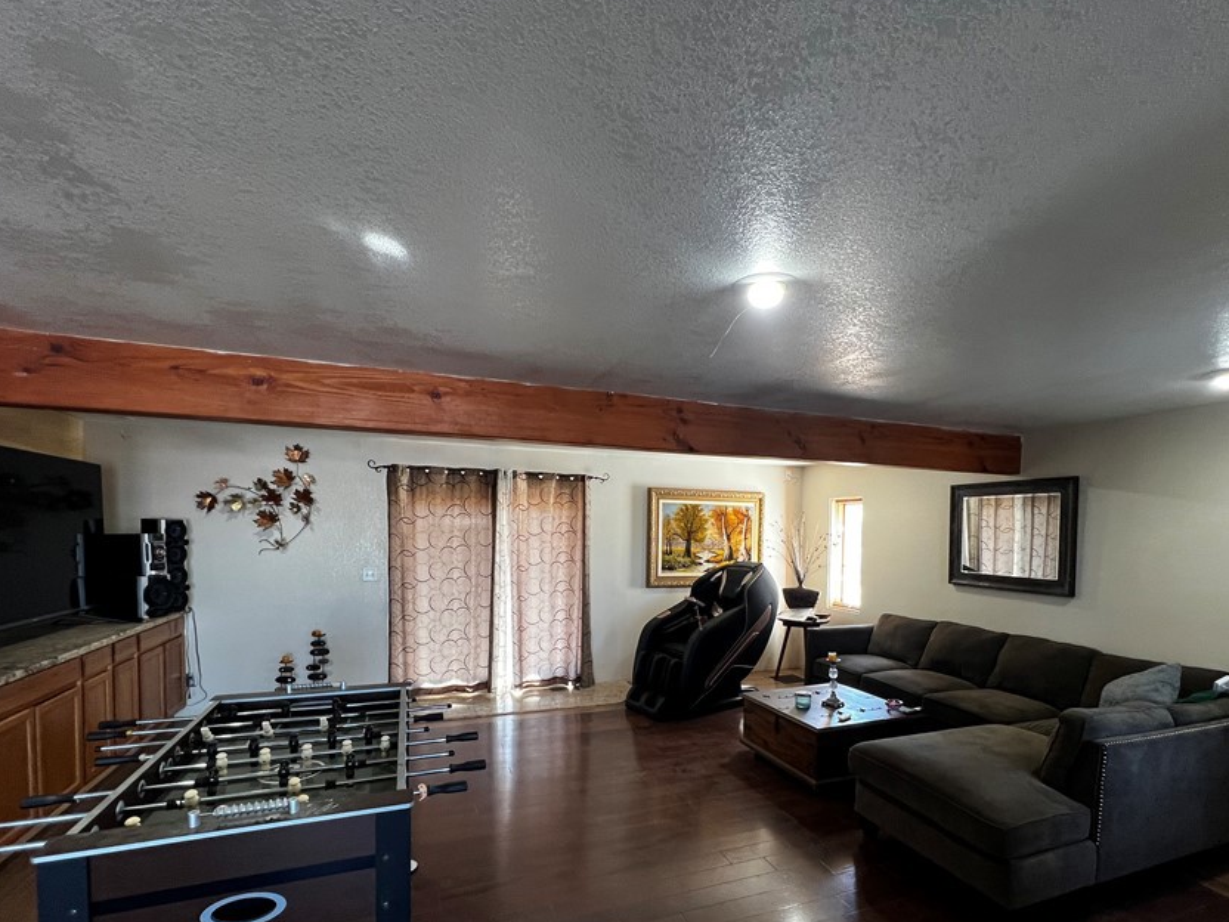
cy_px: 557
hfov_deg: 94.4
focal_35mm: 16
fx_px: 568
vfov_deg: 77.1
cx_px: 653
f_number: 1.8
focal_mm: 1.57
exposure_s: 1/60
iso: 160
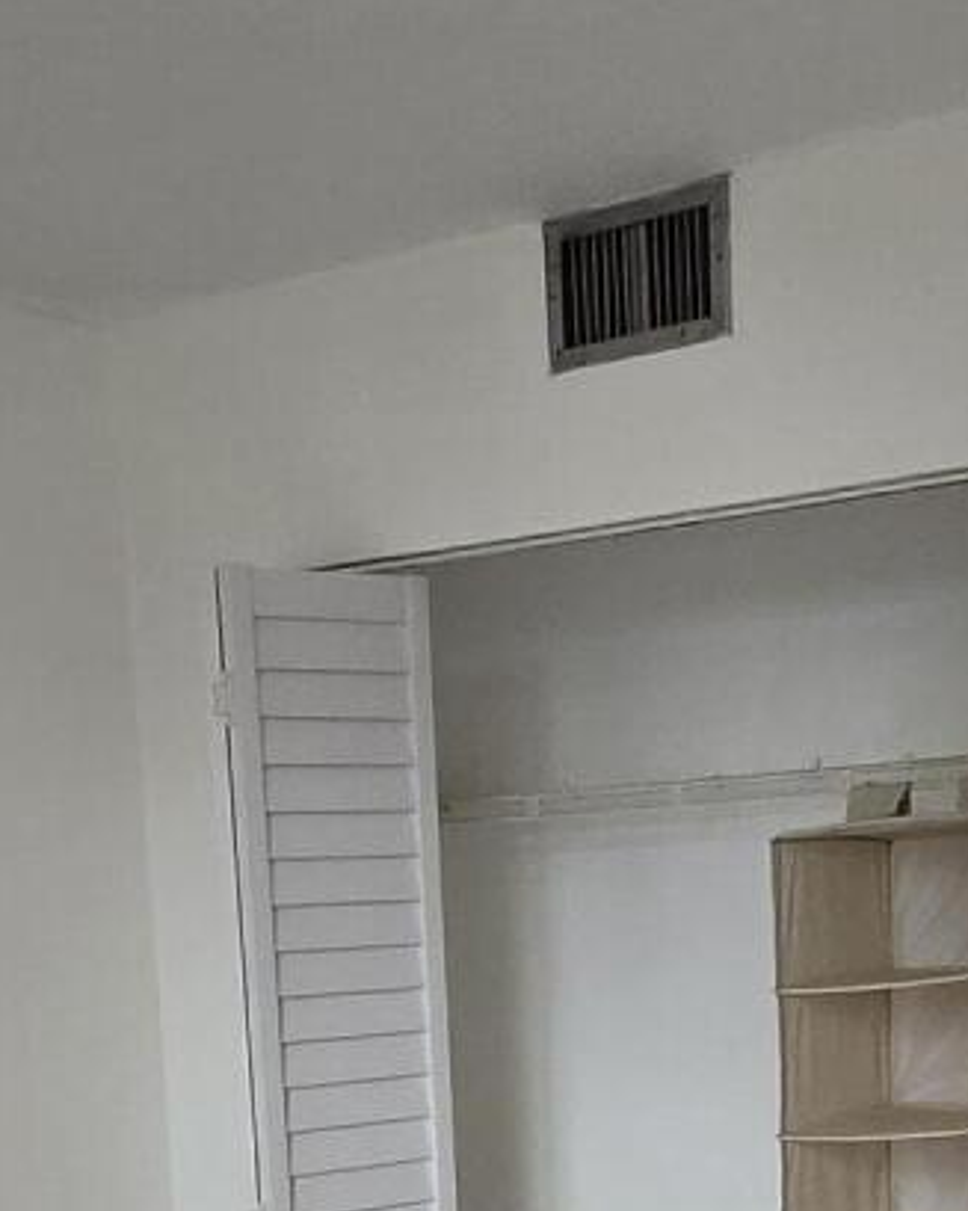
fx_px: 2221
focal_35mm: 62
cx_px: 462
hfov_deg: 24.6
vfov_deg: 26.6
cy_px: 1504
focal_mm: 1.7
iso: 125
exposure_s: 1/60
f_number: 2.2
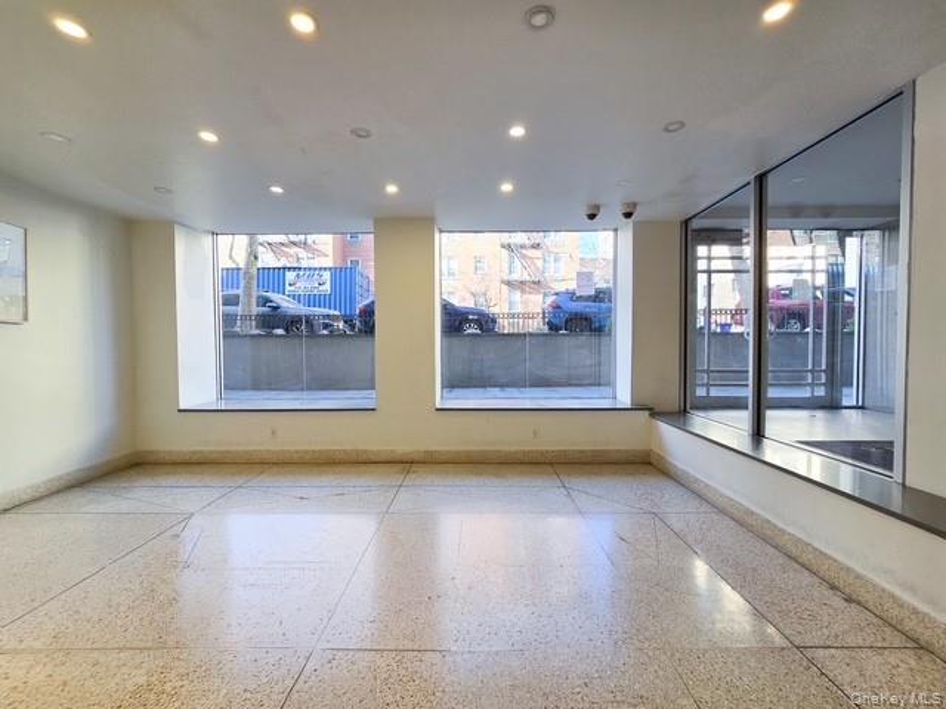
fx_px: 355
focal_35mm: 13
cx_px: 473
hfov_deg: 106.2
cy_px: 354
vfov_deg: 89.9
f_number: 2.2
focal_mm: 2.2
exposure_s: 1/120
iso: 50
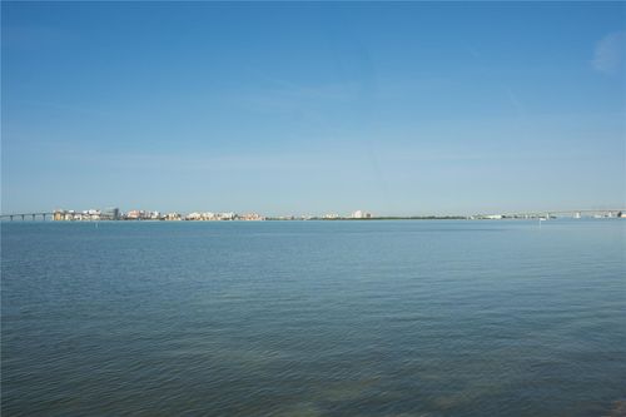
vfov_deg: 53.1
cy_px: 208
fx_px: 417
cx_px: 313
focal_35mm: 24
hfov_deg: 73.8
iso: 50
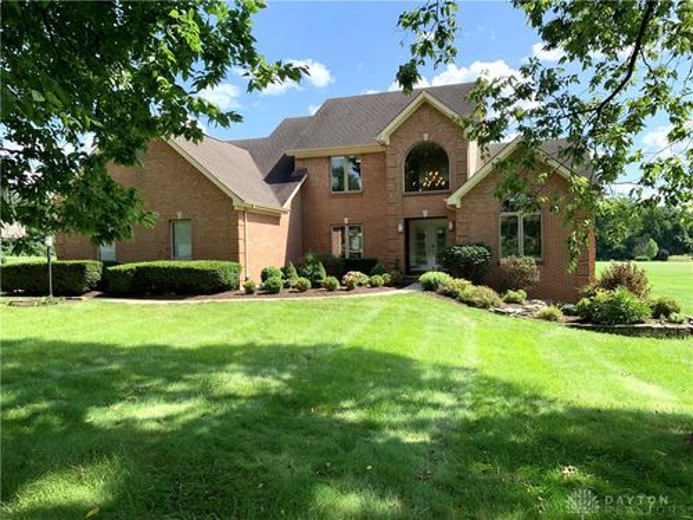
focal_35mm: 26
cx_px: 346
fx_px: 521
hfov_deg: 67.3
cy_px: 260
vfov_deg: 53.1
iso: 25
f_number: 1.8
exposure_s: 1/894
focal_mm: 4.25
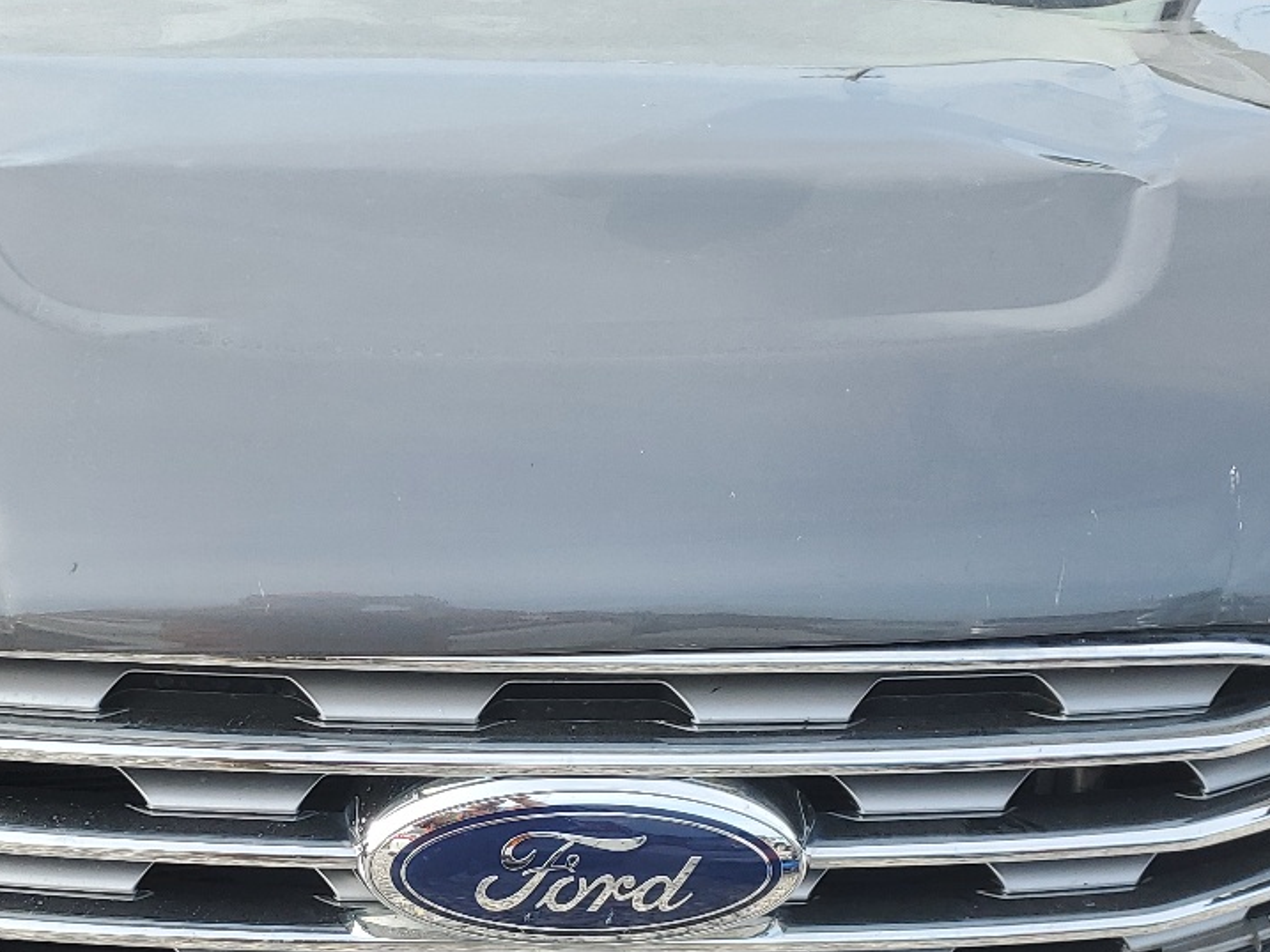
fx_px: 2128
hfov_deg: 33.1
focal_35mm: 58
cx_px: 471
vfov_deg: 24.7
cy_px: 818
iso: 50
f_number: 1.5
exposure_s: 1/769
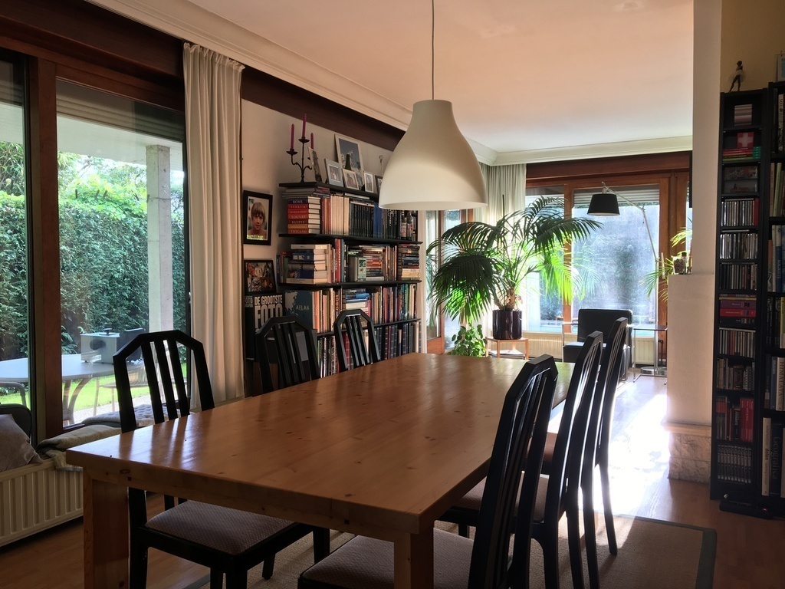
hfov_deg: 61.7
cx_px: 392
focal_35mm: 29
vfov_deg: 48.2
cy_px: 294
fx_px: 658
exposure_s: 1/50
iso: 25
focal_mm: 4.15
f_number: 2.2
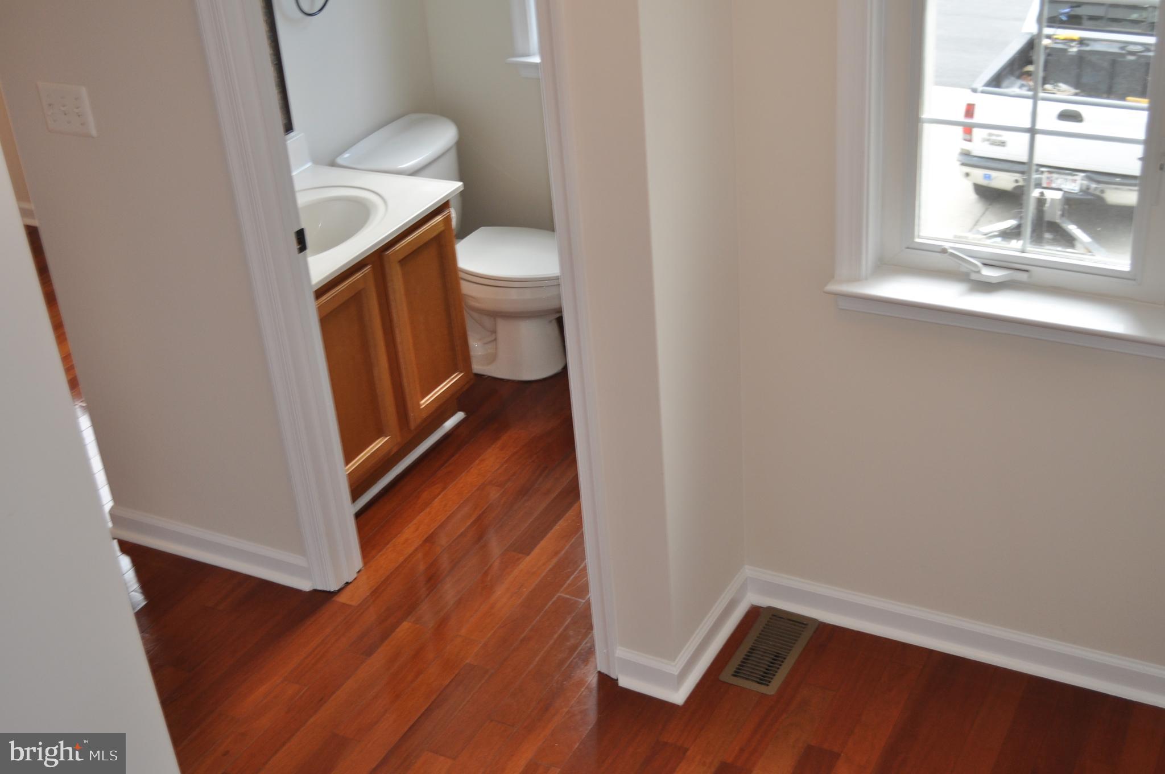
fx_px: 1454
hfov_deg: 43.7
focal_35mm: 45
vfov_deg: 29.8
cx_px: 582
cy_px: 387
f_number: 4.8
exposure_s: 1/80
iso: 400
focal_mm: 30
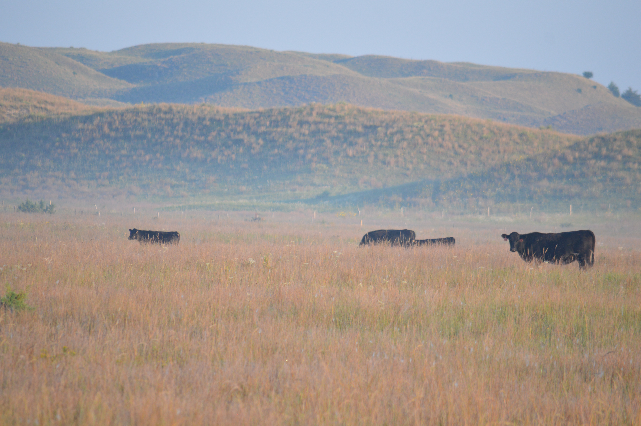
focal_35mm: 450
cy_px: 213
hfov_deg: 4.6
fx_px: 8005
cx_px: 320
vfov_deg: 3.0
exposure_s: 1/400
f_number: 5.6
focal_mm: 300
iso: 400
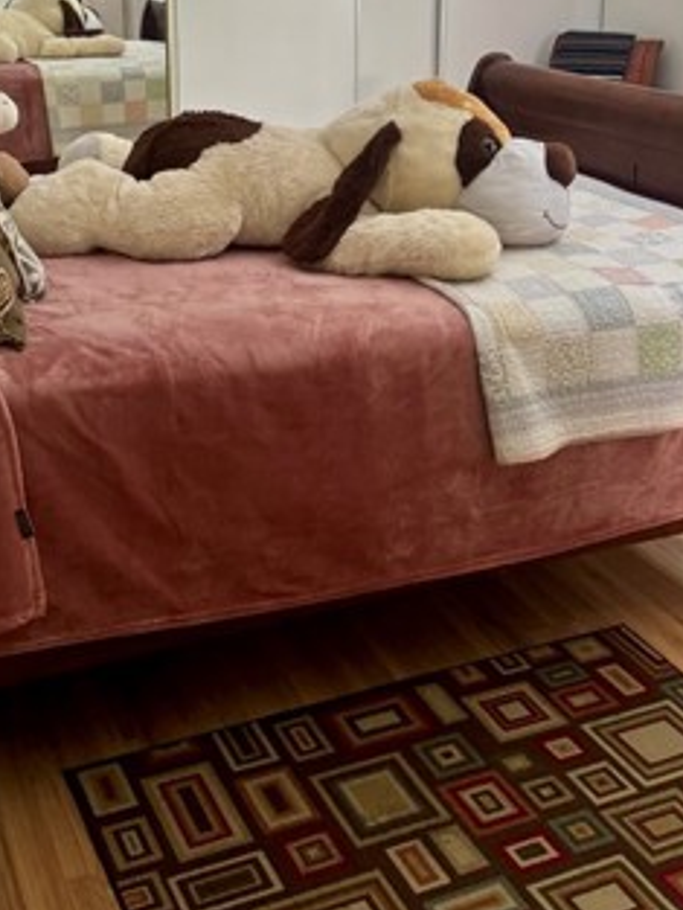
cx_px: 340
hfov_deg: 29.7
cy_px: 221
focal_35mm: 49
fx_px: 1288
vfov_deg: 37.9
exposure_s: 1/60
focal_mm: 6.76
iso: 320
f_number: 1.78
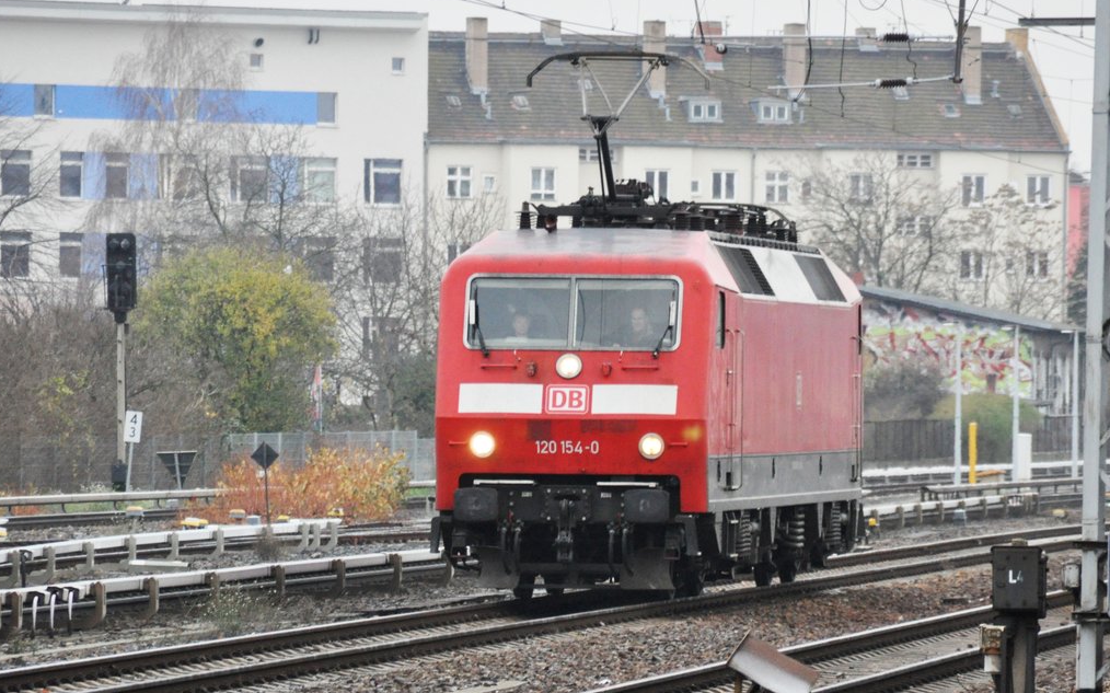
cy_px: 395
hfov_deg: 5.8
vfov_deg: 3.6
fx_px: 10947
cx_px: 594
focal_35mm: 362
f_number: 6.3
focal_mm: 200
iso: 1600
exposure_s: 1/250
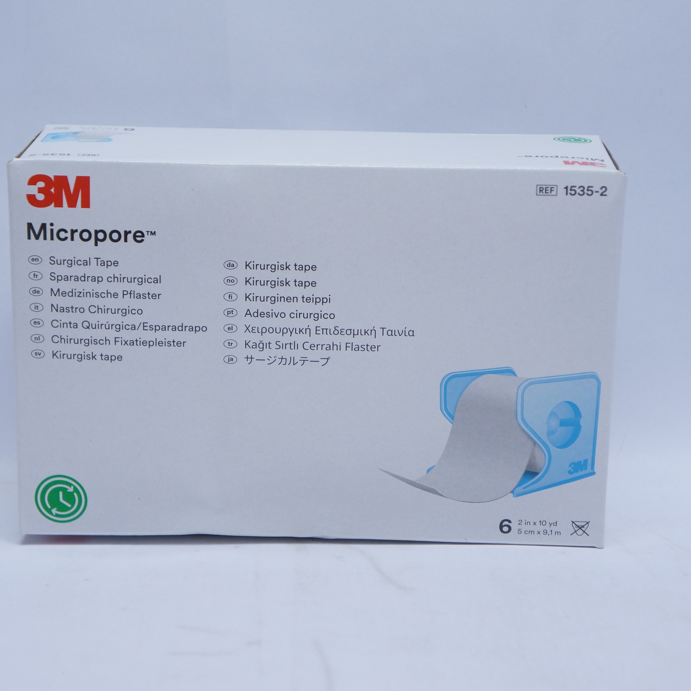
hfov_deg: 20.4
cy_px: 346
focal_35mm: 85
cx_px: 319
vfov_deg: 20.4
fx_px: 1920
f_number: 4.5
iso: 800
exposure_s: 1/160
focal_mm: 44
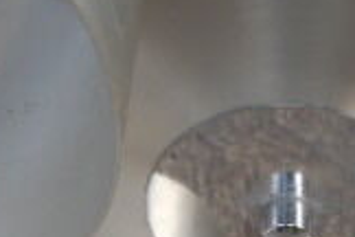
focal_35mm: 103
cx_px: 252
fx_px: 1016
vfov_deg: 13.1
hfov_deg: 19.7
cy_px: 250
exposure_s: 1/30
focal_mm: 4.5
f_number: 3.7
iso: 100
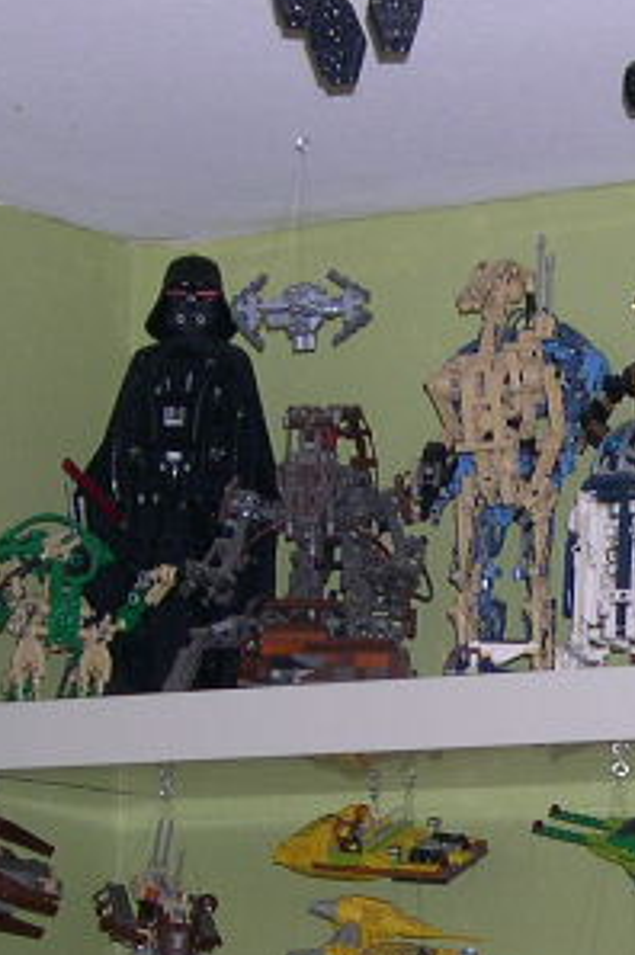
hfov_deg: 9.8
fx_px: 3606
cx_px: 853
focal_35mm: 136
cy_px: 846
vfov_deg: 14.9
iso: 100
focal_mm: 8
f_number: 2.8
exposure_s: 1/60
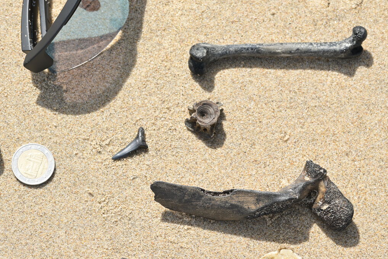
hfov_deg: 10.1
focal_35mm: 203
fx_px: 2188
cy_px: 116
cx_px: 122
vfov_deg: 6.8
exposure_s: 1/100
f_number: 8
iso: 64
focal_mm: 135
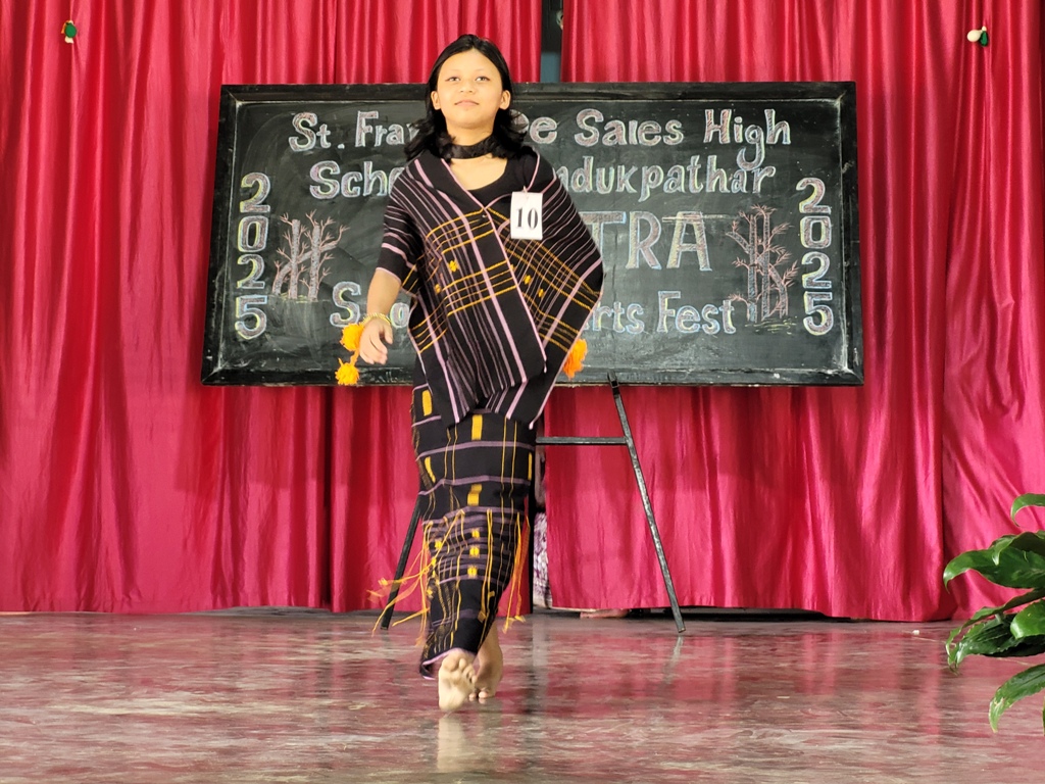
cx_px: 522
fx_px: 2294
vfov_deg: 19.4
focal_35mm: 76
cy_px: 392
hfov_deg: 25.7
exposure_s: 1/50
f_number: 2.4
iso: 100
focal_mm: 7.12
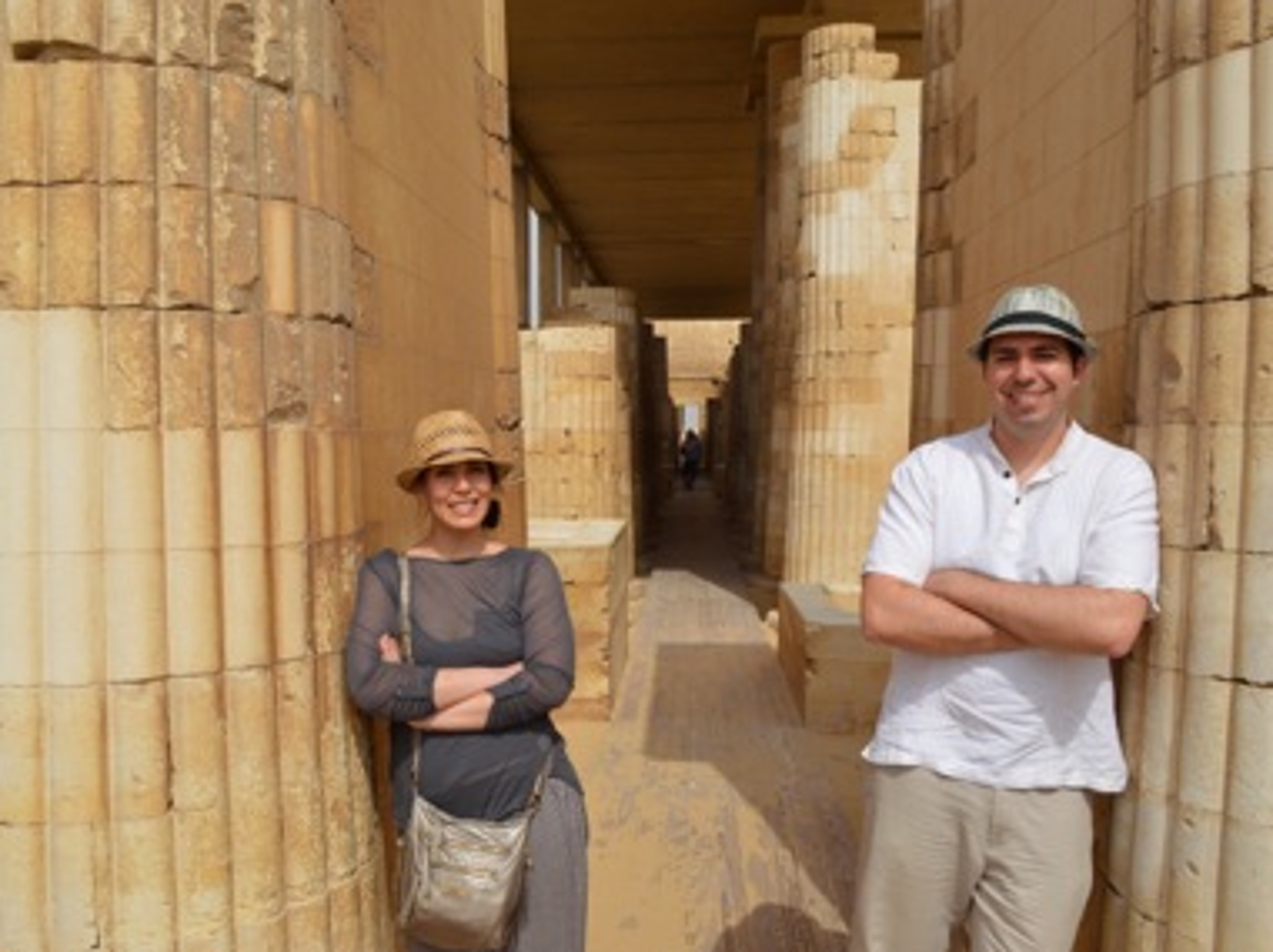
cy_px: 476
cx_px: 548
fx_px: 1102
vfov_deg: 46.7
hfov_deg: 59.8
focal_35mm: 30
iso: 100
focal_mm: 18
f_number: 9
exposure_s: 1/320
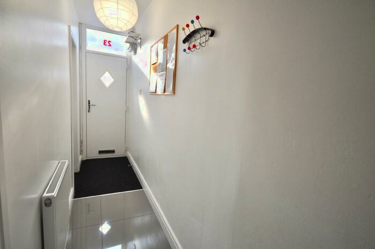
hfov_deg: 90.1
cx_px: 188
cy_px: 124
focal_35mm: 18
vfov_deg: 67.3
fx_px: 187
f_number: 4.5
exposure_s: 1/80
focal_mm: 12
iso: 400
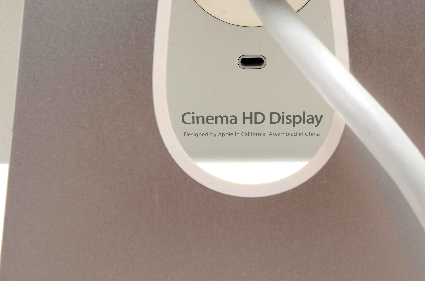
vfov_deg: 15.6
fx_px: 1025
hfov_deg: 23.4
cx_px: 255
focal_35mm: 87
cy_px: 111
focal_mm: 48
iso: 100
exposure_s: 1/160
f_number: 25
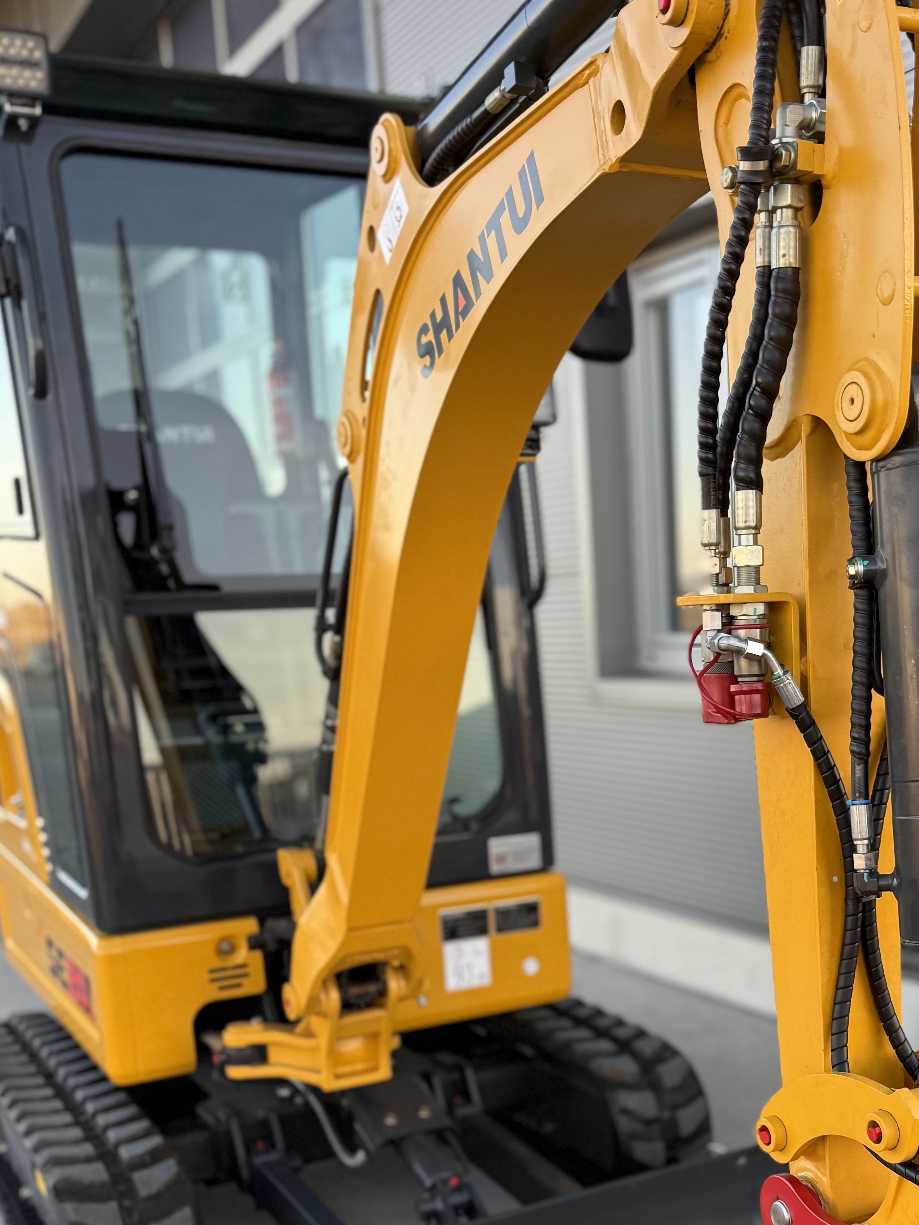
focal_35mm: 43
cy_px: 930
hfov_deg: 33.1
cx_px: 660
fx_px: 1522
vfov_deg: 42.4
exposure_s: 1/263
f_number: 1.78
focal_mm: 6.76
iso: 64
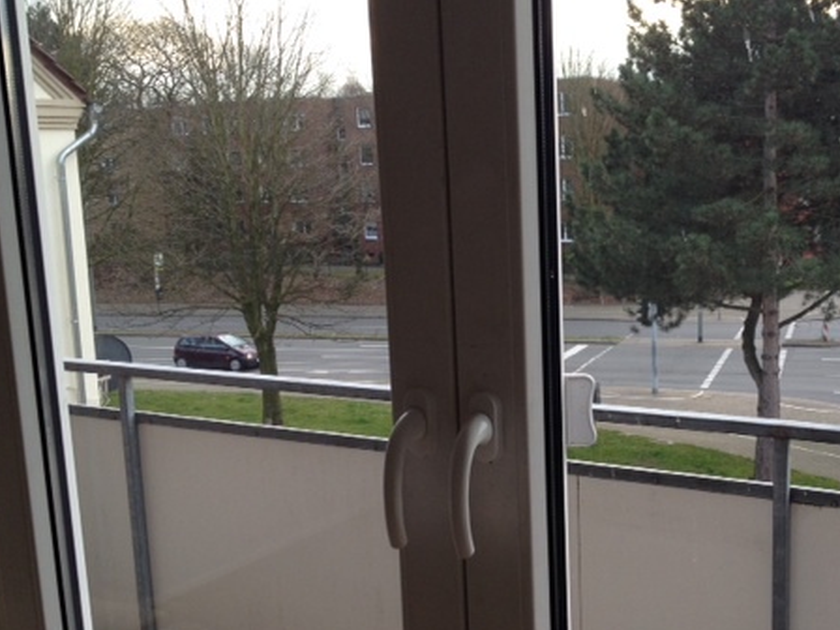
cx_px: 576
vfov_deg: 29.0
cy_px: 386
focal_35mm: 50
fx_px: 1213
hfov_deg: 37.7
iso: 50
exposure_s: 1/120
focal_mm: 4.28
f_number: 2.4
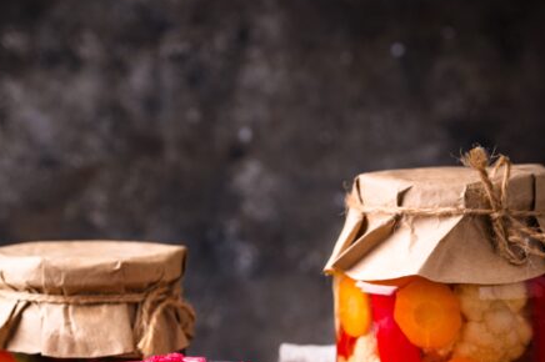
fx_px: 2859
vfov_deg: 7.2
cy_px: 315
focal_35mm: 189
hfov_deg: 10.9
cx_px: 210
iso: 100
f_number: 7.1
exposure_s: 1/100
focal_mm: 105
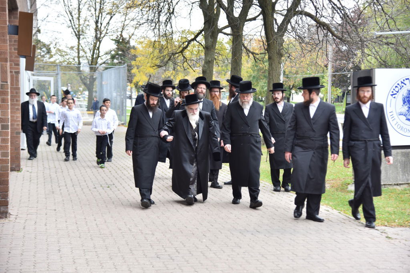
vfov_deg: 19.5
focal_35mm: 70
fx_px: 797
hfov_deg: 28.8
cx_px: 205
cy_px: 136
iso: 160
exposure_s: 1/125
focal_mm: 70
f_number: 4
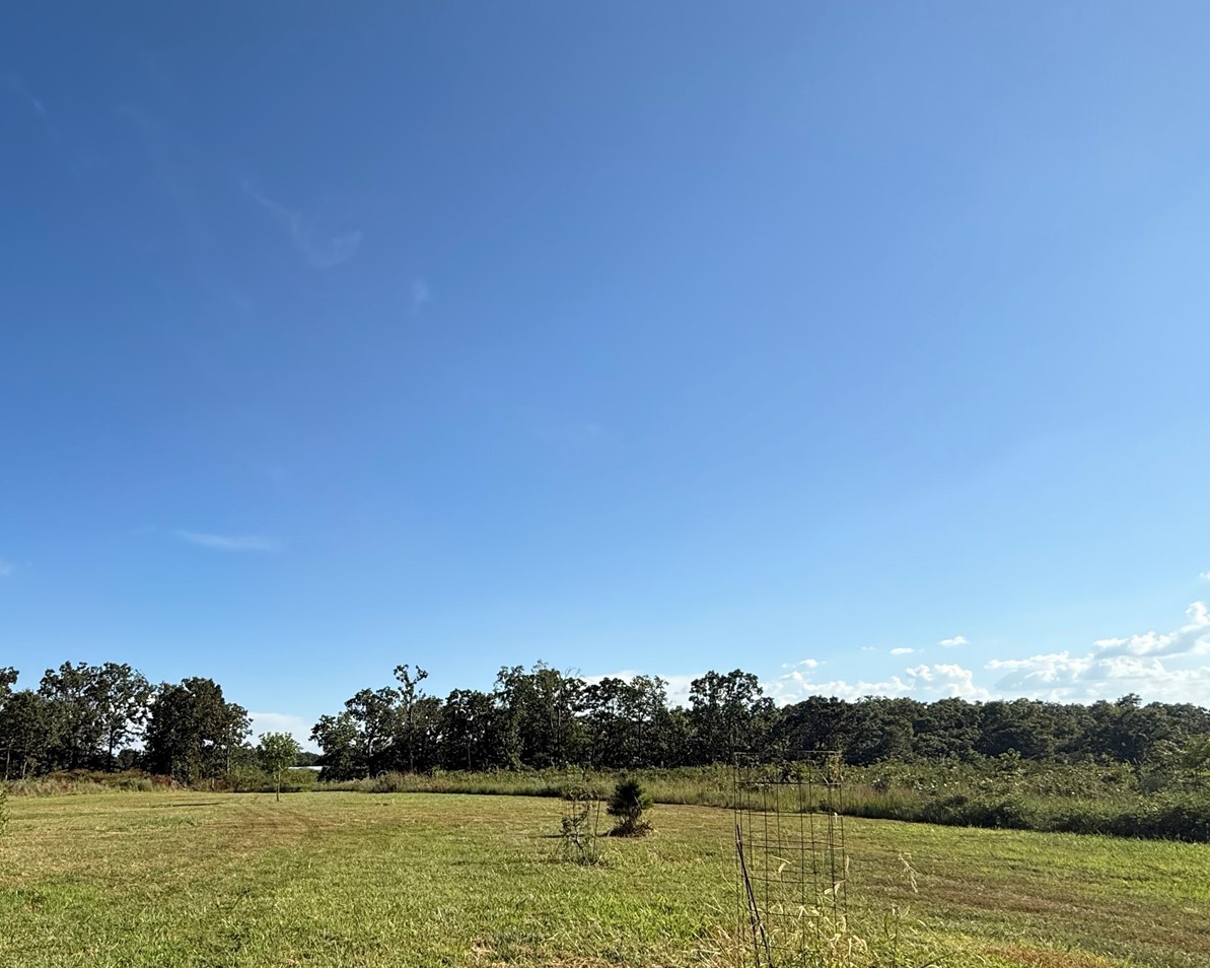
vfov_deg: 60.6
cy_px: 691
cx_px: 376
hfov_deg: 72.2
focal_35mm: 22
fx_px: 788
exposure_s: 1/2165
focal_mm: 2.22
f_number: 2.2
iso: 50
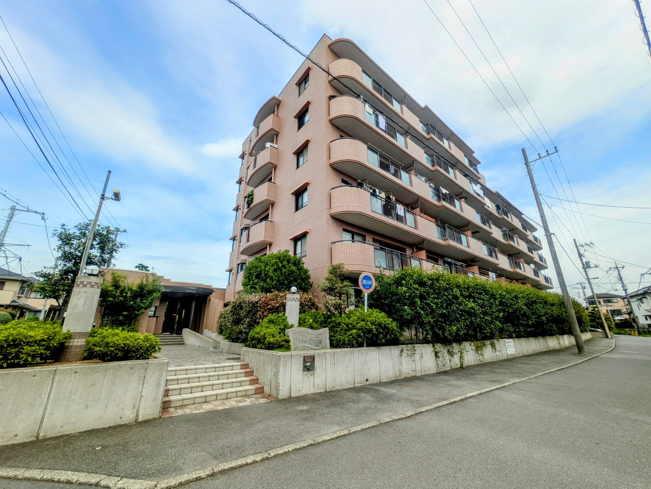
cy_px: 244
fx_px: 263
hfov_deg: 102.0
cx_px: 326
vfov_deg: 85.7
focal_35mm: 14
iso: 49
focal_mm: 1.83
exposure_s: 1/1658
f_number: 2.2
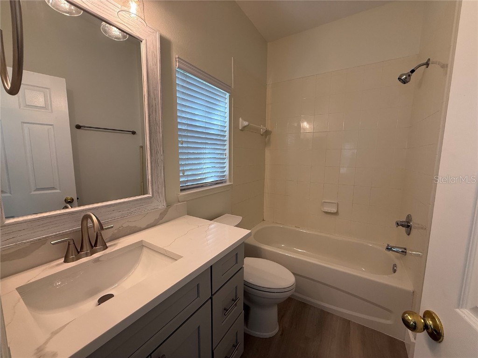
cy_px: 179
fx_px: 193
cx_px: 239
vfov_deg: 85.7
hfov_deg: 102.1
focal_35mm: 14
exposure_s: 1/120
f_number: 2.2
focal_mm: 2.22
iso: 125
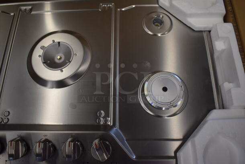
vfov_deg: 43.7
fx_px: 204
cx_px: 122
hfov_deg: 61.9
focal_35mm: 30
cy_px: 82
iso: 800
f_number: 3.8
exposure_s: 1/200
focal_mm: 20
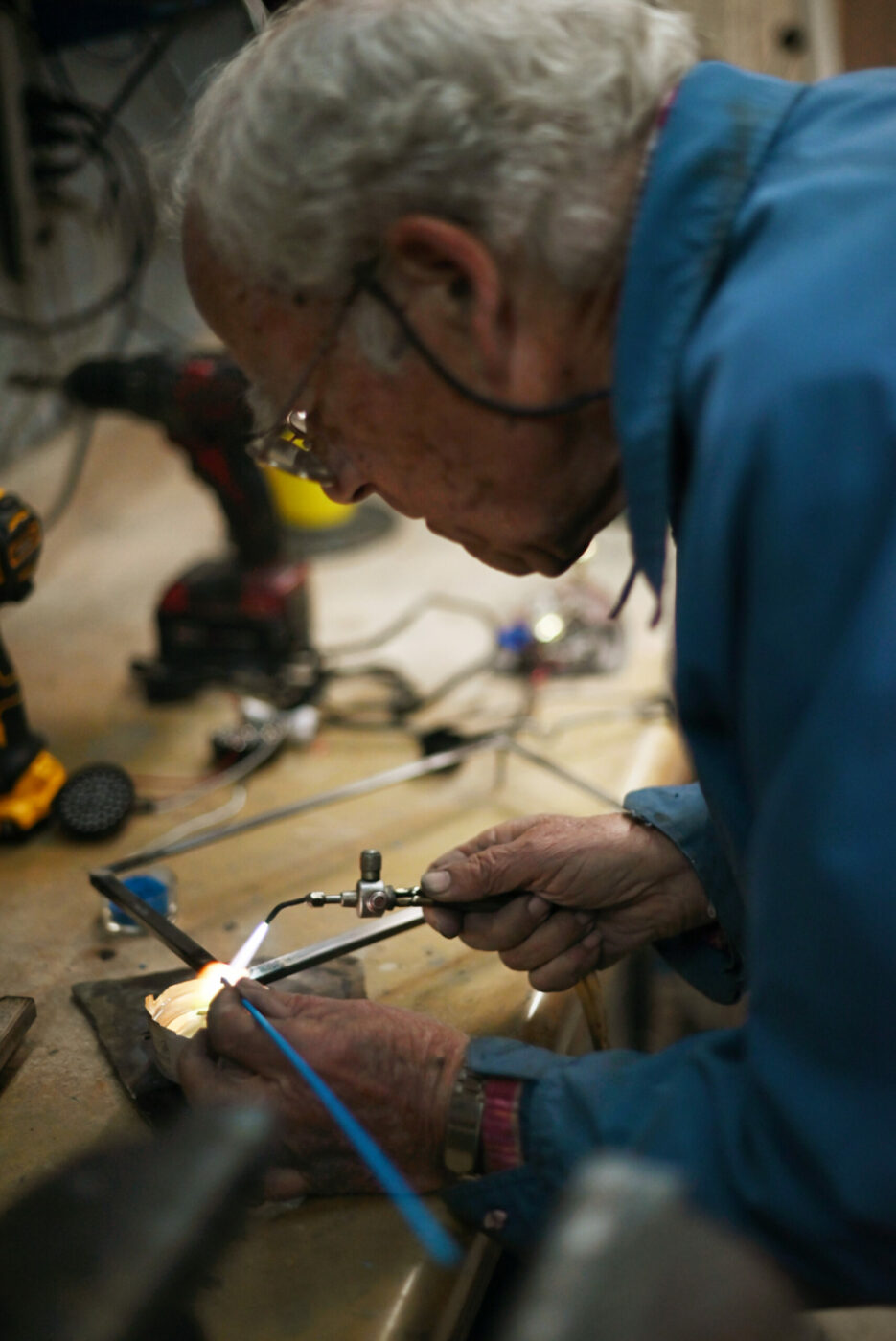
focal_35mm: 50
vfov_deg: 39.6
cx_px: 448
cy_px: 670
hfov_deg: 27.0
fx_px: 1864
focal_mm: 50
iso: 1600
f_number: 1.4
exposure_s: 1/2500
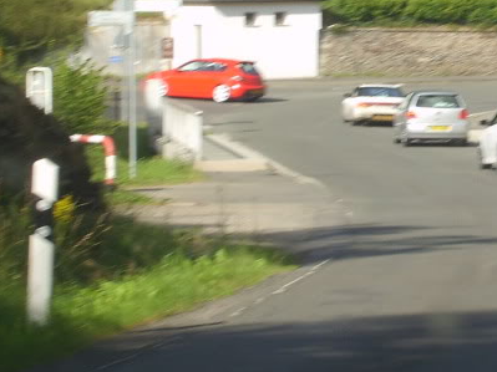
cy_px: 26
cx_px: 532
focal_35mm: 208
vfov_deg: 7.1
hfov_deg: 9.4
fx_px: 2985
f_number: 4.2
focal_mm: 13.7
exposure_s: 1/180
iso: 50
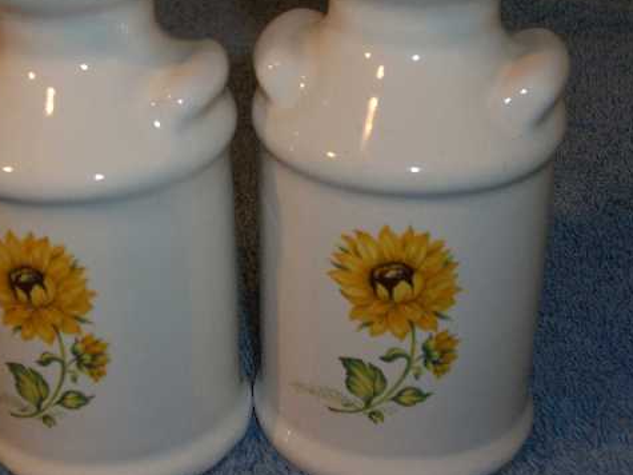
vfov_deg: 16.6
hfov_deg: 21.9
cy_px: 183
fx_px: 1627
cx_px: 213
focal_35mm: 89
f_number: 3.8
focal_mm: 13.7
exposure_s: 1/30
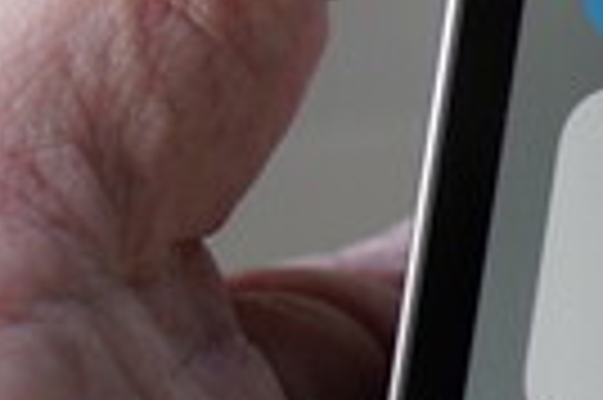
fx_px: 4015
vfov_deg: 5.7
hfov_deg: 8.3
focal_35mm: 240
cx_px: 994
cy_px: 209
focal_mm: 52
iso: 320
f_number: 4
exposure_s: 1/160
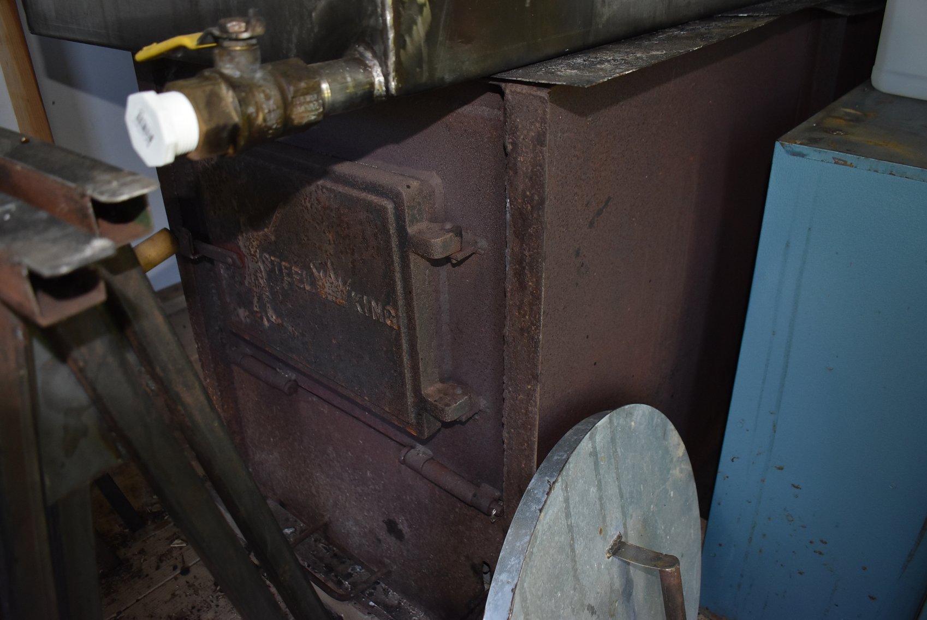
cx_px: 464
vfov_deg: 43.7
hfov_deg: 61.9
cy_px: 310
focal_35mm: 30
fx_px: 773
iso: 900
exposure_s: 1/125
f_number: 3.5
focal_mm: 20
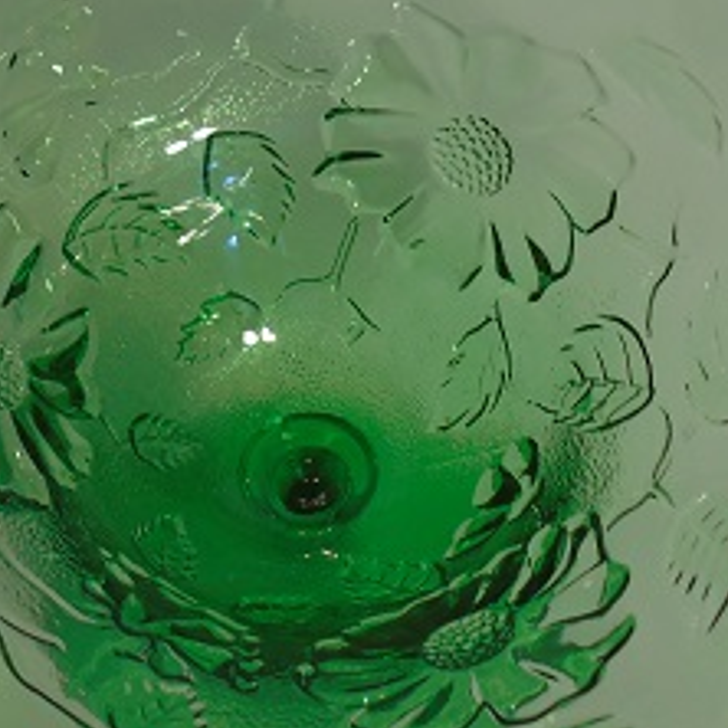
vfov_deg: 17.0
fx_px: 2427
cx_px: 338
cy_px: 256
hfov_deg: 17.1
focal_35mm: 102
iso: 160
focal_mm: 7.1
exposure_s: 1/30
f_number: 3.9
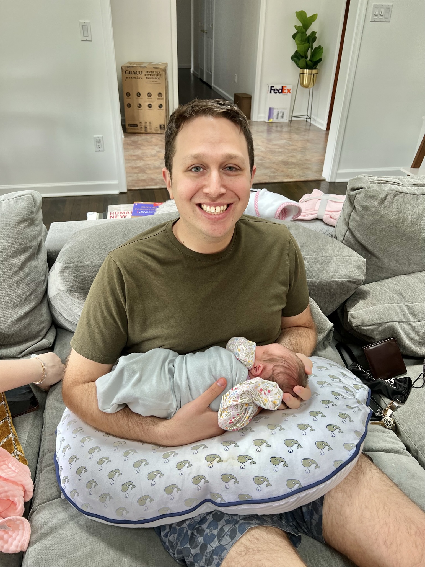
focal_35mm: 26
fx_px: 426
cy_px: 284
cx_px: 212
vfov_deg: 67.3
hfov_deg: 53.1
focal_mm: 5.7
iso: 100
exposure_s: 1/120
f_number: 1.5
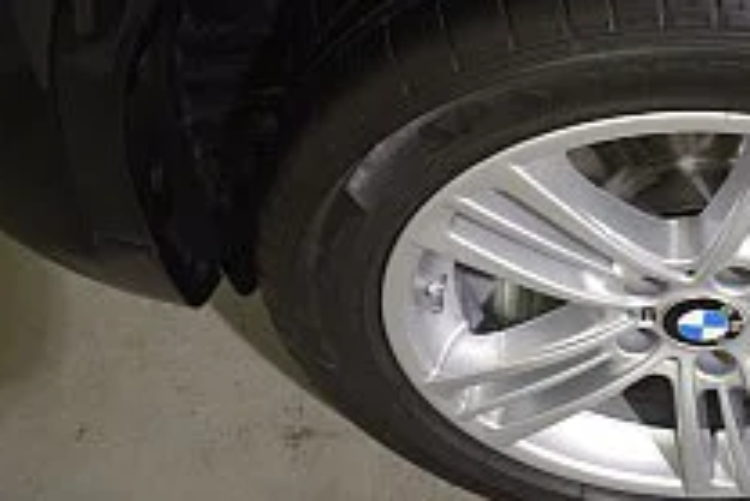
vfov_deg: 25.7
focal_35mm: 52
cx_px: 710
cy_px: 121
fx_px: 1084
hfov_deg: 35.3
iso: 1250
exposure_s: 1/60
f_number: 3.5
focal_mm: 18
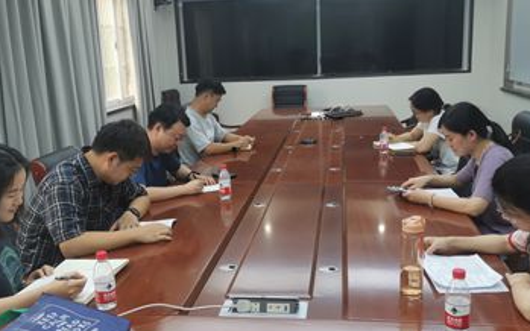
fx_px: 592
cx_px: 254
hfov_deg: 48.2
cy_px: 175
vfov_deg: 31.2
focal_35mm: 41
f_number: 1.8
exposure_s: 1/100
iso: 80
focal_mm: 5.58
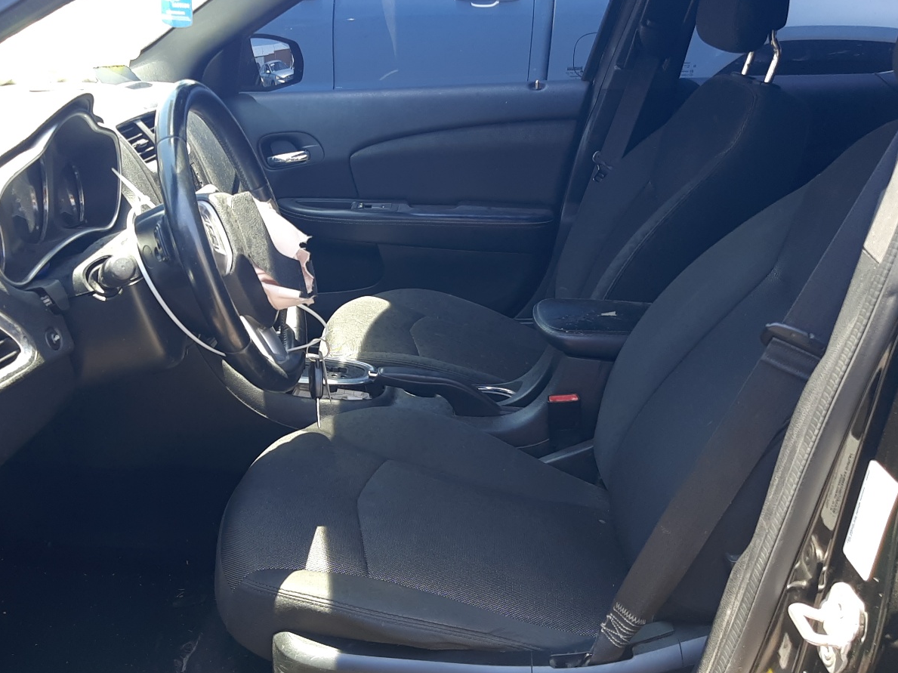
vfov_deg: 40.7
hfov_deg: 52.1
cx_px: 343
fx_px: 908
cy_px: 334
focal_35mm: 35
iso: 40
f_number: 1.7
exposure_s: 1/154
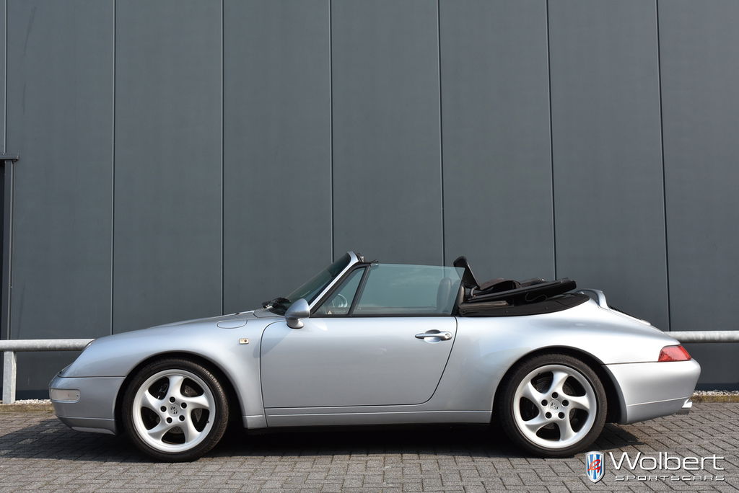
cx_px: 370
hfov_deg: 42.3
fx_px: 955
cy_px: 246
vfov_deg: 29.0
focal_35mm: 46
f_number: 8
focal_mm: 31
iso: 280
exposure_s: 1/500
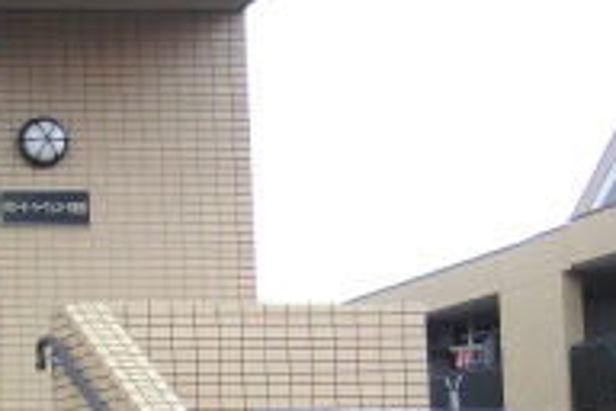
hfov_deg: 19.8
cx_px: -404
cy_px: 401
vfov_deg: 16.2
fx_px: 1420
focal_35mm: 83
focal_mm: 4.3
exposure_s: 1/160
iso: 80
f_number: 3.2
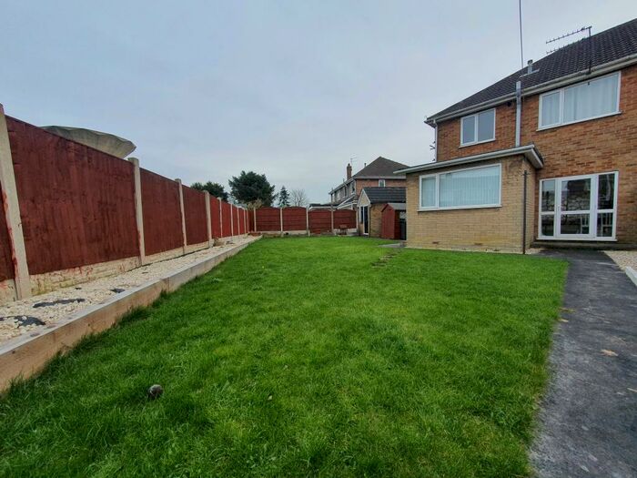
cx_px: 318
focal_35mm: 13
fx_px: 239
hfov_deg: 106.2
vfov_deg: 89.9
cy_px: 239
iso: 50
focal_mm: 1.8
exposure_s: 1/169
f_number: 2.2
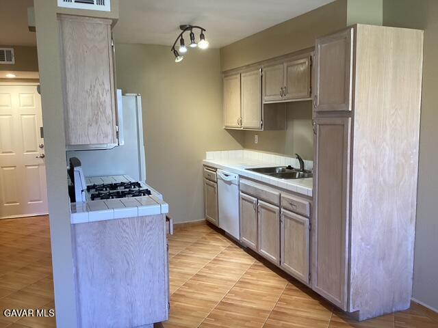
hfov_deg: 58.4
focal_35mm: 31
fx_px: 392
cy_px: 164
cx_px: 219
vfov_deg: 45.4
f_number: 2.4
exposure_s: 1/50
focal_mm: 3.3
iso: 125
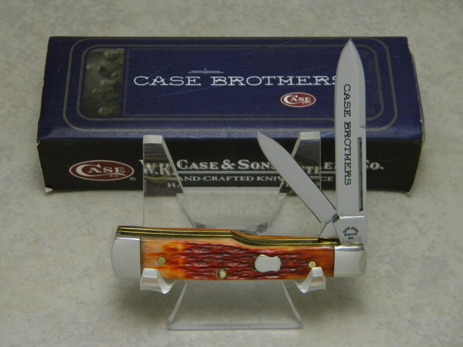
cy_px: 174
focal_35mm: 67
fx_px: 896
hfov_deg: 29.0
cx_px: 232
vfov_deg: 21.9
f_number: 4.3
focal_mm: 12.2
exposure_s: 1/34.8
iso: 400
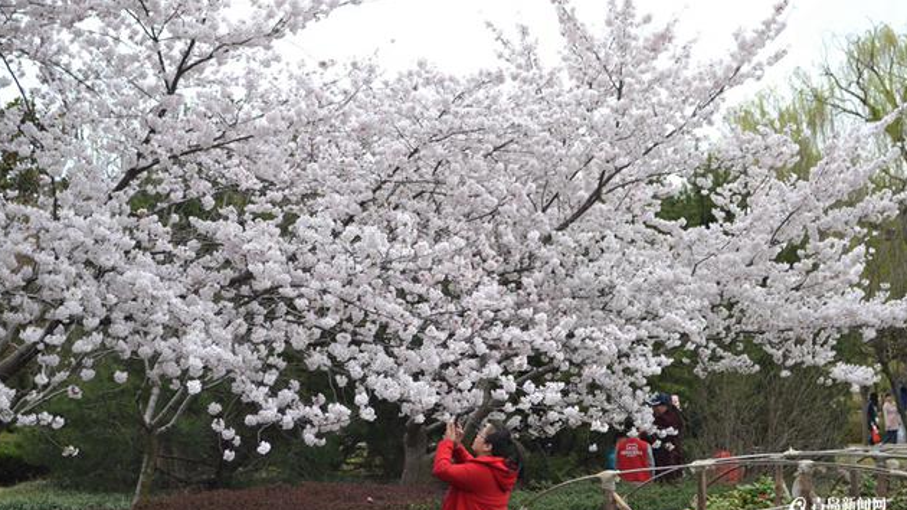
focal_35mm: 67
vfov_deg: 18.0
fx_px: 1611
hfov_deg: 31.4
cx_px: 454
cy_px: 235
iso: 400
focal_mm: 42
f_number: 6.3
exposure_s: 1/160
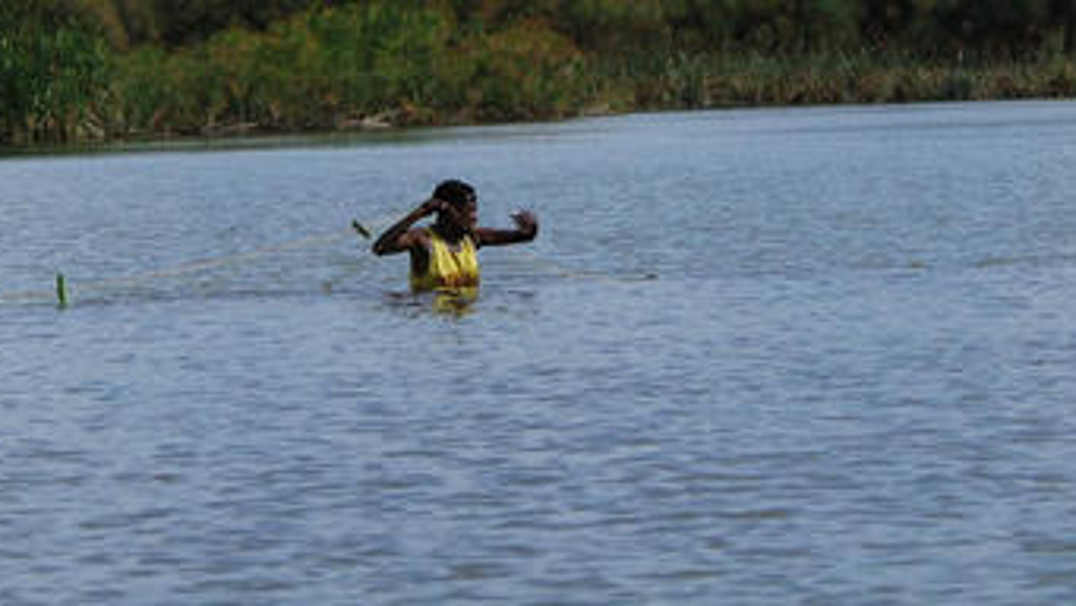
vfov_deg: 4.7
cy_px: 57
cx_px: 577
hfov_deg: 8.4
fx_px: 7363
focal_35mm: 258
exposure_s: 1/640
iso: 100
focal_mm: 80
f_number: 6.3
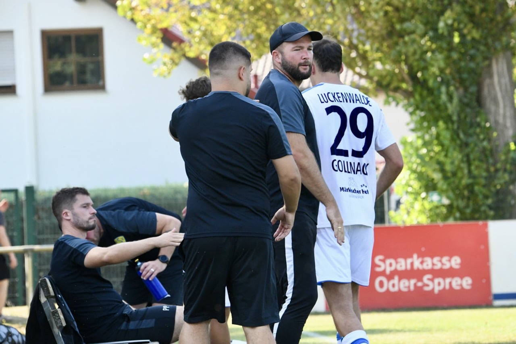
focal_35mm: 240
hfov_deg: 8.6
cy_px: 172
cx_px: 258
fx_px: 3439
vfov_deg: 5.7
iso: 5000
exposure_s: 1/1600
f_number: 9
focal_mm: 240
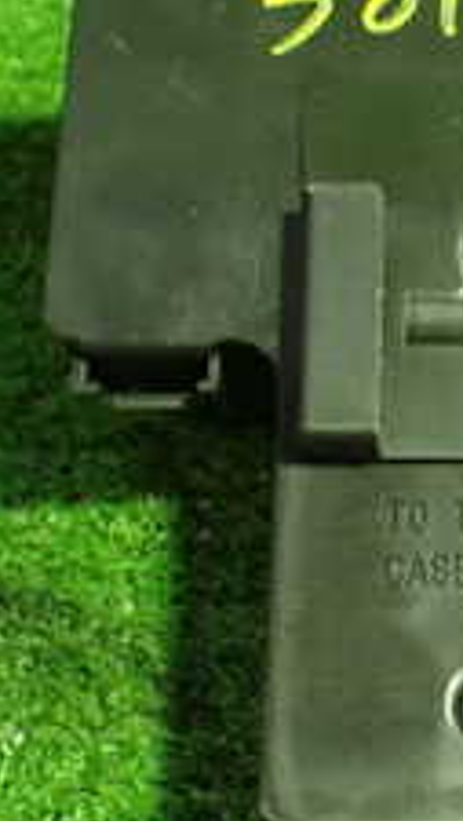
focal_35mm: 87
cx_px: 561
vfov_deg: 24.4
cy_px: 321
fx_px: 1894
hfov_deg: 13.5
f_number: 2.3
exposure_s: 1/80
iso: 800
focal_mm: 5.4
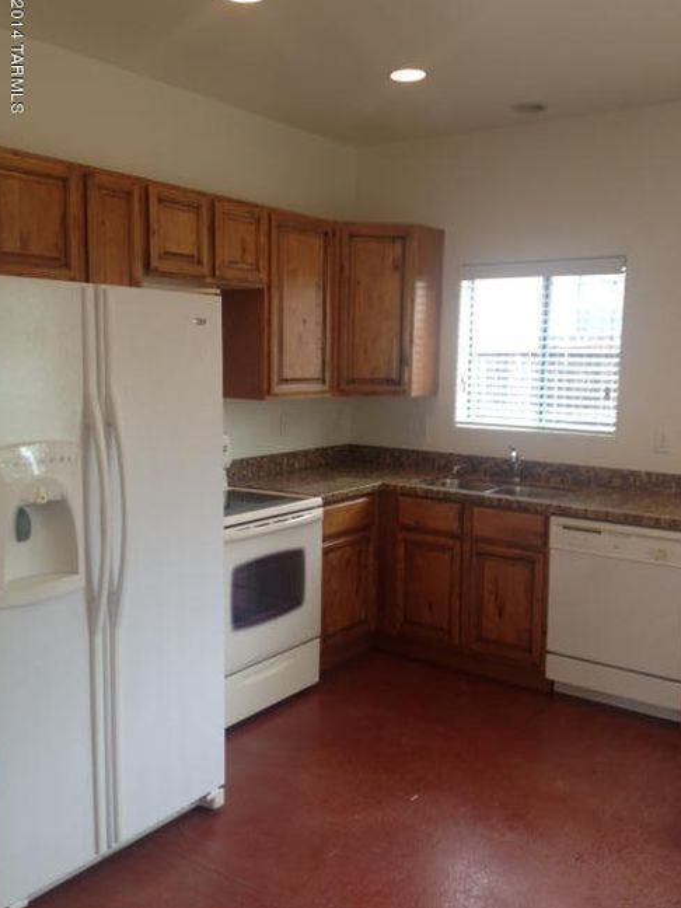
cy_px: 443
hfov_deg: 39.7
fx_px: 944
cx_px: 338
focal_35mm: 36
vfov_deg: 51.3
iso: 64
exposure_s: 1/40
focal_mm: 4.28
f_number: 2.4
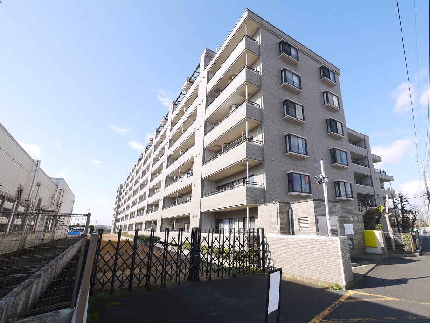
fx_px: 211
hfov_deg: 90.2
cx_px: 250
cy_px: 163
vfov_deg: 74.8
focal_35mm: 17
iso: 160
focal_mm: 7
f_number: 7.1
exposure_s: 1/250
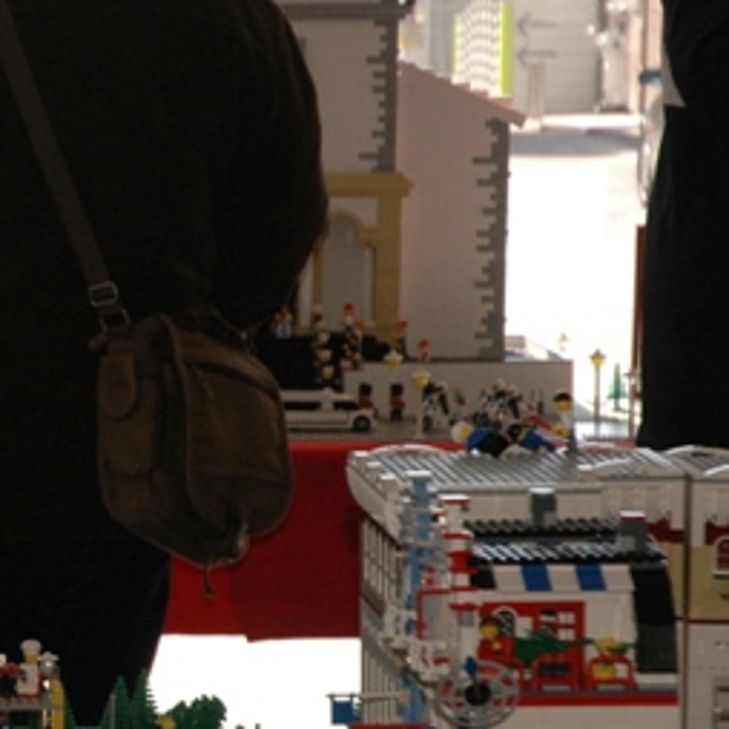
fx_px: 5250
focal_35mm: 220
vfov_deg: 7.9
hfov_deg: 7.8
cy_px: 436
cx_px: -356
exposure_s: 1/250
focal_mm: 55
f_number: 6.3
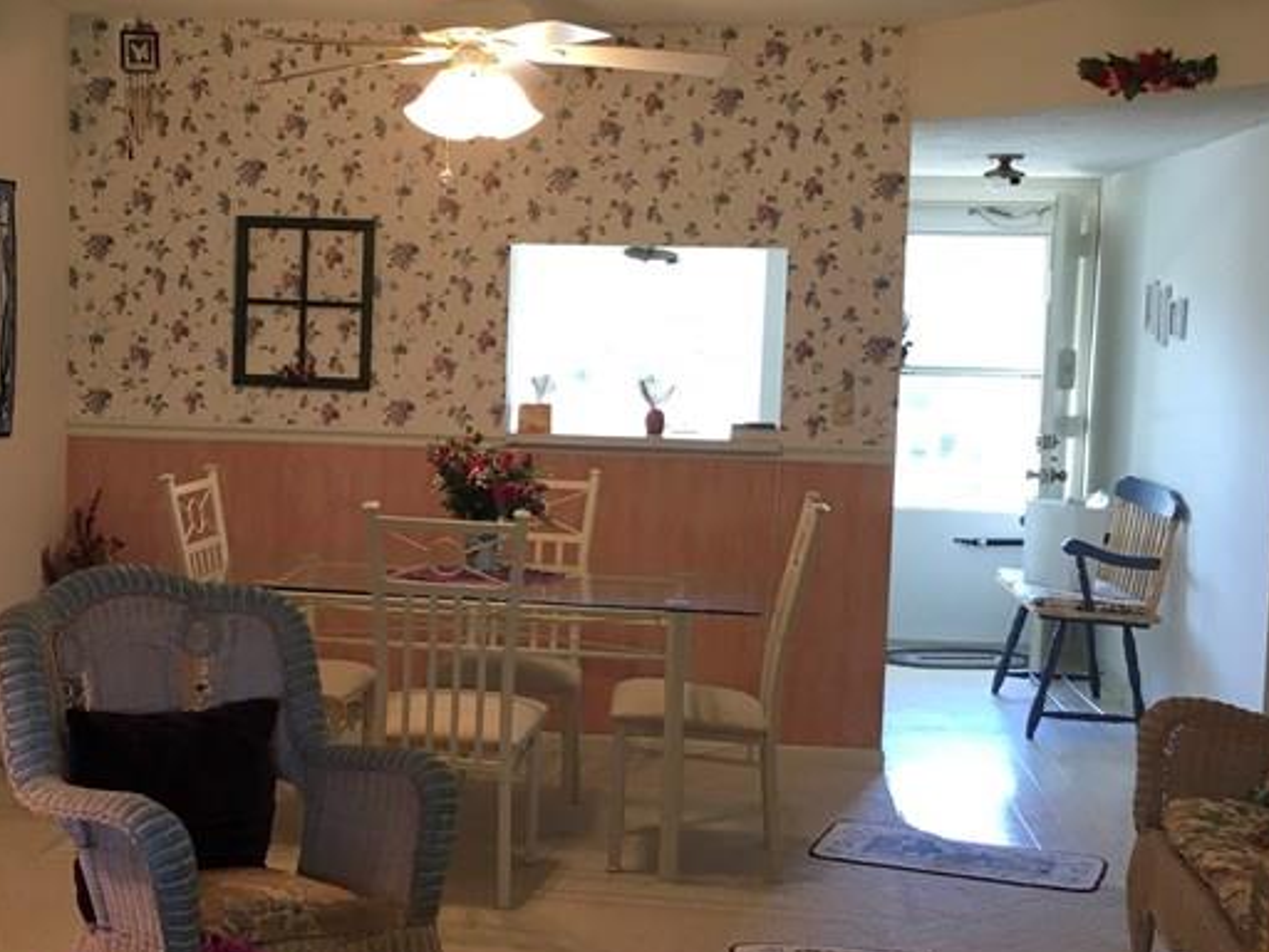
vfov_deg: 25.2
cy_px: 513
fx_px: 2126
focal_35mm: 58
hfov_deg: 32.8
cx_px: 387
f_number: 2.2
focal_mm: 4.15
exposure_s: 1/30
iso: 50
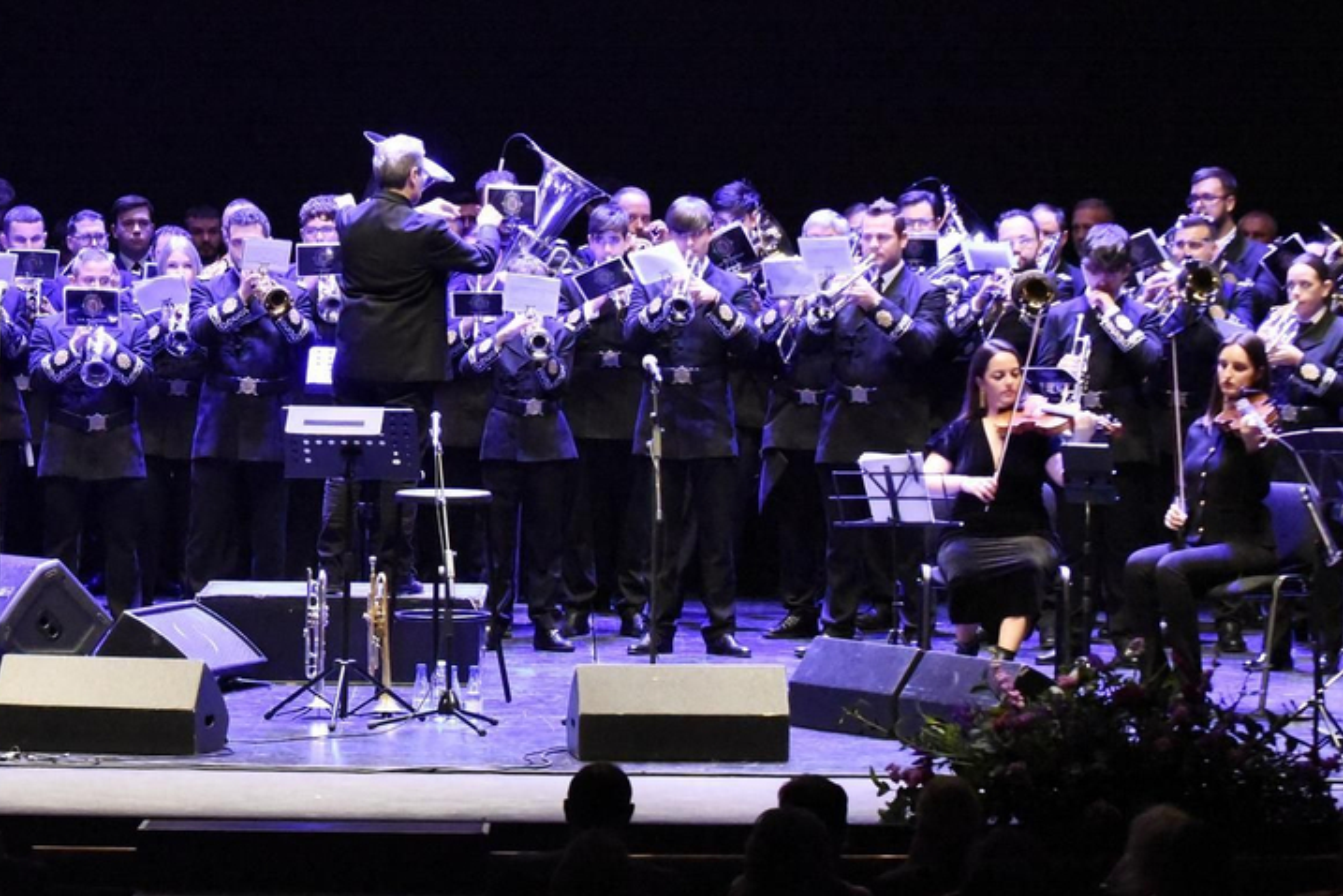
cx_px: 466
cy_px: 111
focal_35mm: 192
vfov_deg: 7.1
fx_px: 7162
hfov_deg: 10.7
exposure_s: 1/160
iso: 12800
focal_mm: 86
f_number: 4.5
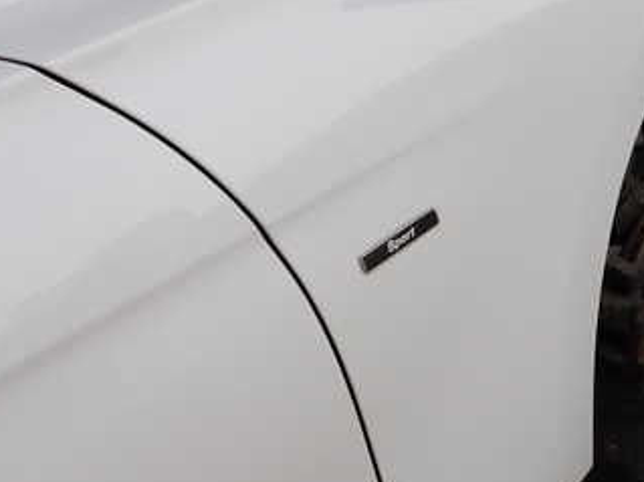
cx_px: 452
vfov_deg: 30.9
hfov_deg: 39.7
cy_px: 256
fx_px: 874
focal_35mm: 47
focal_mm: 4.5
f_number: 8
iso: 100
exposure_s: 1/125
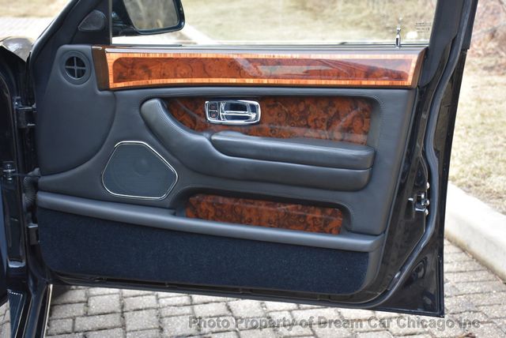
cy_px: 169
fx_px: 802
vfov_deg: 23.8
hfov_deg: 35.0
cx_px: 253
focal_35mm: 57
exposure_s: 1/80
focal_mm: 38
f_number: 4.2
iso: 800
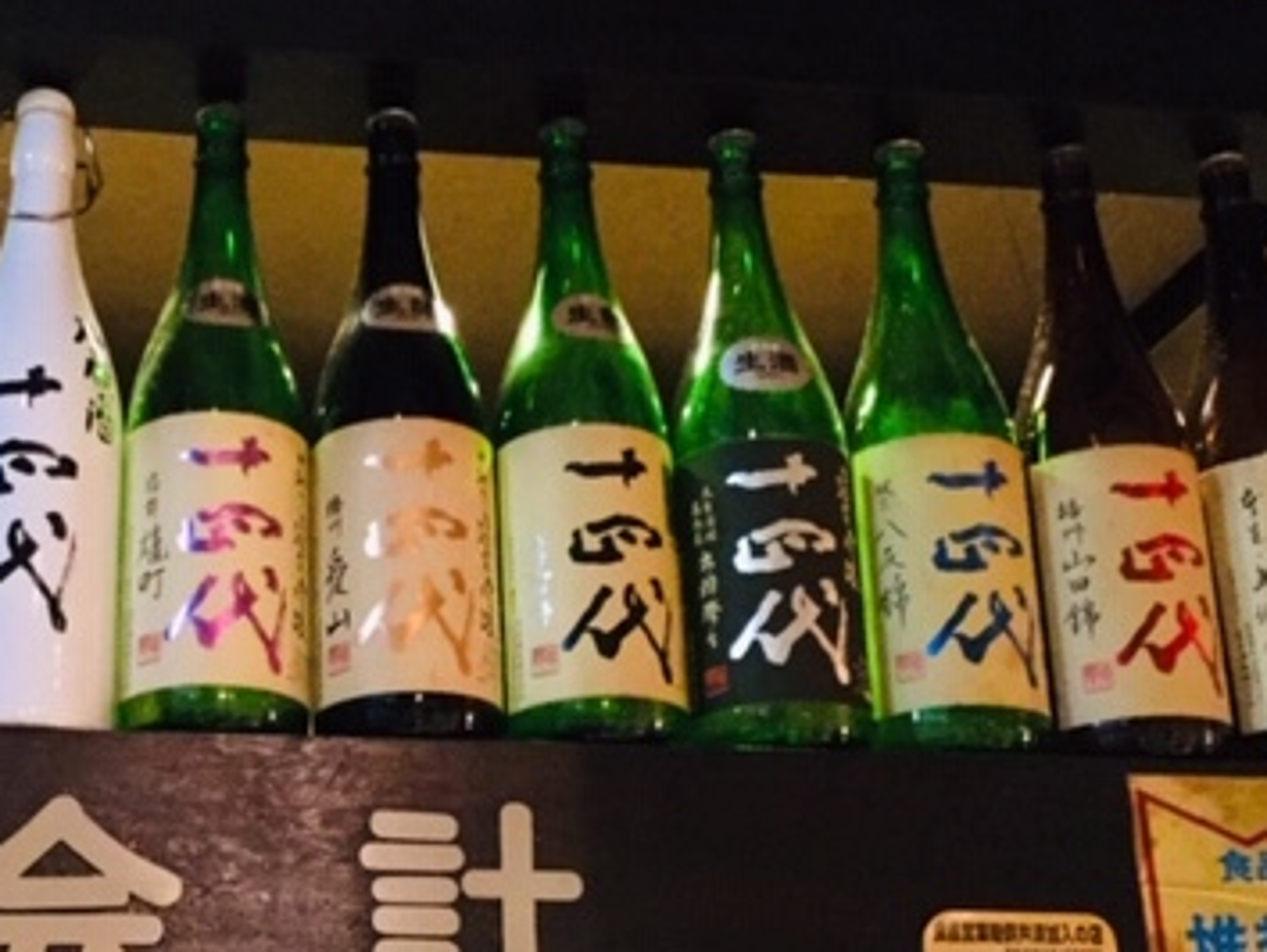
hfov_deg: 33.9
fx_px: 2051
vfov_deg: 26.0
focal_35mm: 56
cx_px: 372
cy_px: 641
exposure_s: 1/15
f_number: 2.4
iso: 640
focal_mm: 3.3
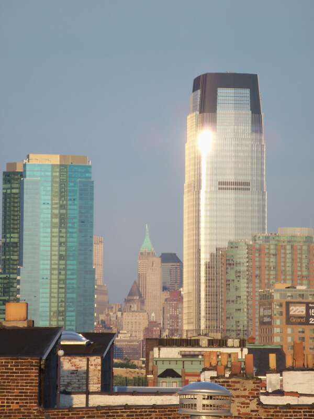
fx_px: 2117
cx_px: 157
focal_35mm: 175
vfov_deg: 11.3
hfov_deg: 8.5
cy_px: 210
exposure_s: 1/200
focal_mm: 31.3
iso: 64
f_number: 4.8
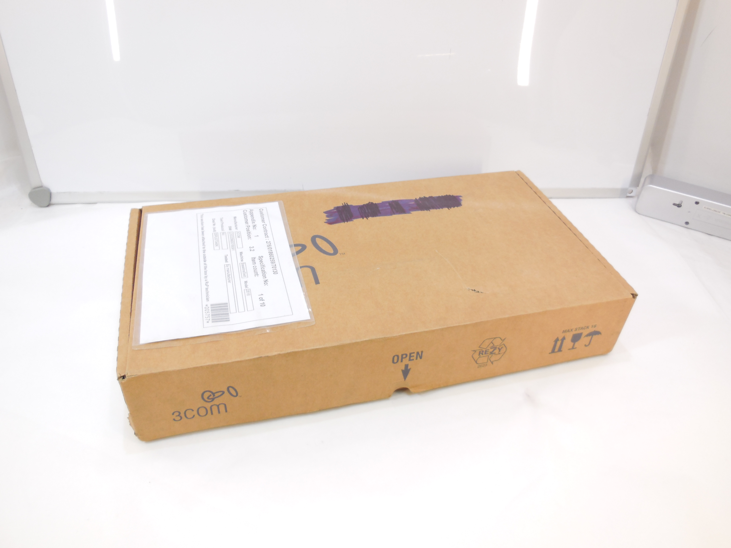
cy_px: 274
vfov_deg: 54.9
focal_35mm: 25
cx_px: 366
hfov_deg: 69.4
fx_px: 528
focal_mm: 4.5
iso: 125
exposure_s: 1/80
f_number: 3.1
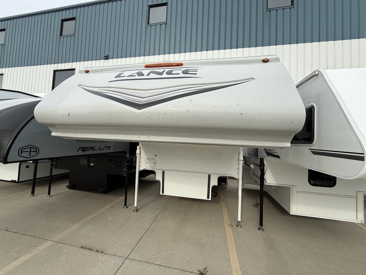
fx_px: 148
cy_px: 138
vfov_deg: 85.7
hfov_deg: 102.1
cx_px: 183
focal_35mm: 14
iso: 50
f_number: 2.2
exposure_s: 1/864
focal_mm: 2.22
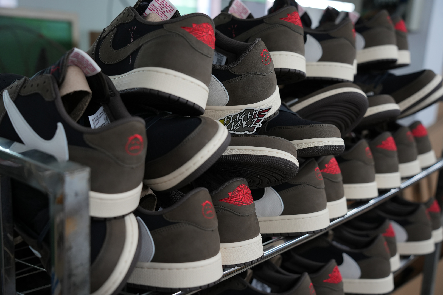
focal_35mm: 39
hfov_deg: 49.6
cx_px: 222
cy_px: 148
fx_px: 480
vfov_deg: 34.2
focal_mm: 39
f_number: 3.5
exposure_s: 1/125
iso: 640
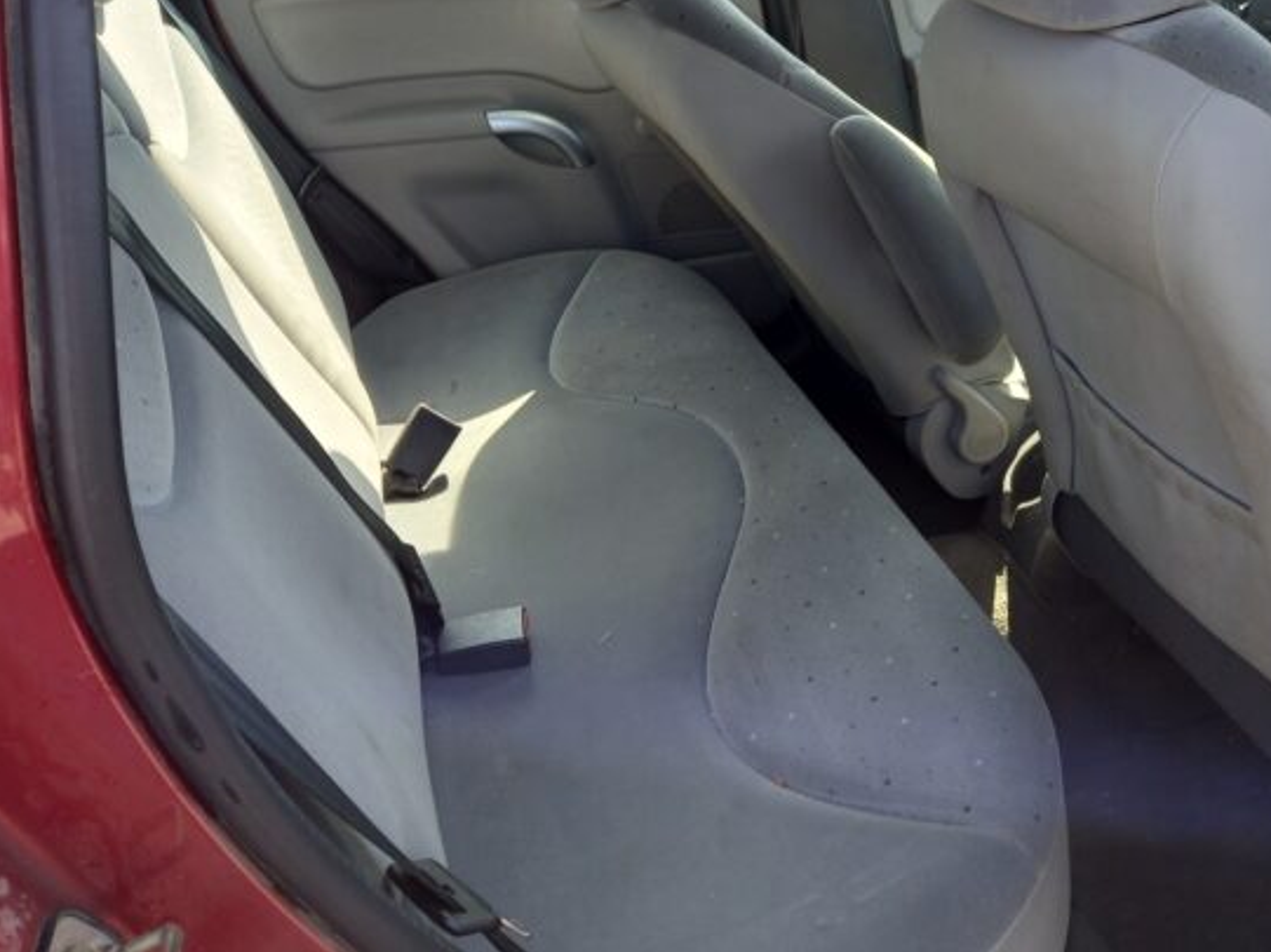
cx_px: 846
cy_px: 343
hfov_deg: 49.3
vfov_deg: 38.3
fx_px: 1358
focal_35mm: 37
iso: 50
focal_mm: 4.6
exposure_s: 1/100
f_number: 2
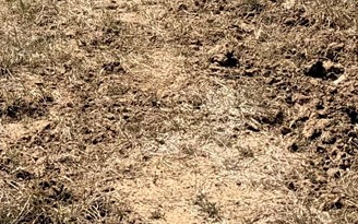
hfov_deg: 13.0
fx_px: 1551
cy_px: -355
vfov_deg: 7.6
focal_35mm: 159
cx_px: -20
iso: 80
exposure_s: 1/7353
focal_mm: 6.76
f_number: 1.78
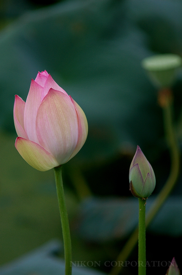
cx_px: 91
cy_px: 138
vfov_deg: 8.9
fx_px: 1767
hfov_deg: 5.9
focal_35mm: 232
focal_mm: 155
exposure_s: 1/400
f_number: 4
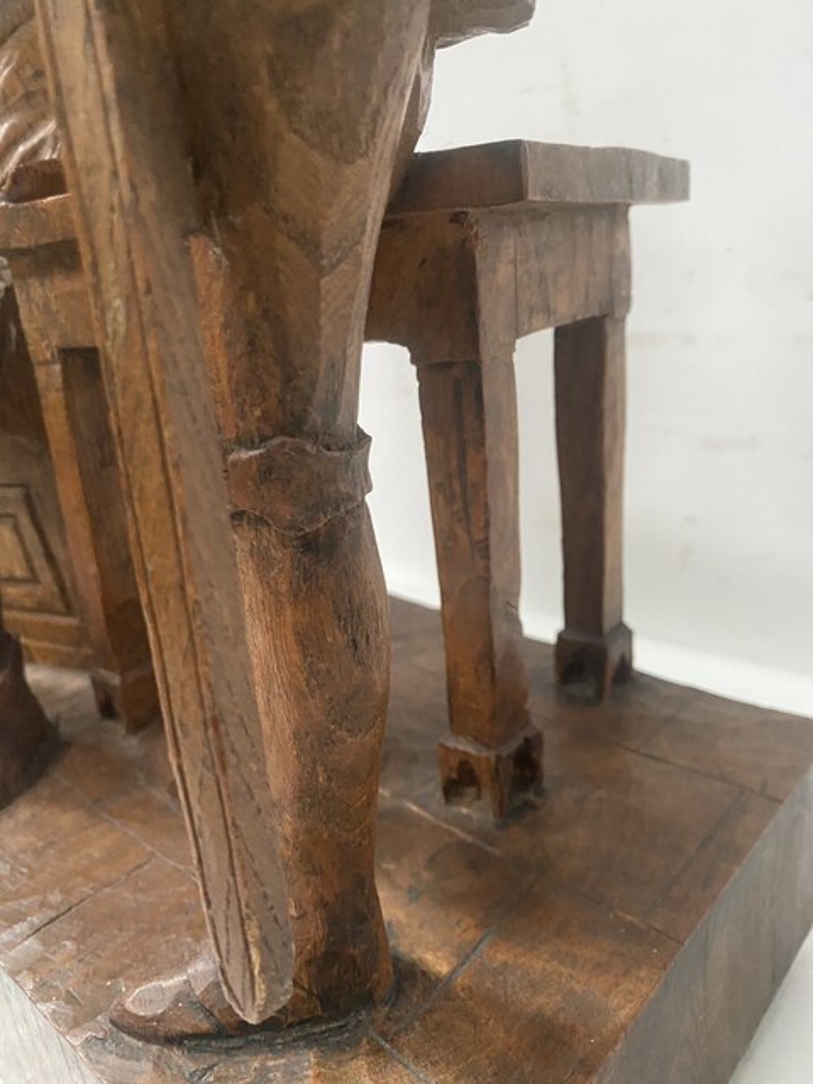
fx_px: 814
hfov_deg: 53.1
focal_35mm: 26
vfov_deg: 67.3
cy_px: 542
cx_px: 406
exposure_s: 1/36
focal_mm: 4.25
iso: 640
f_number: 1.8
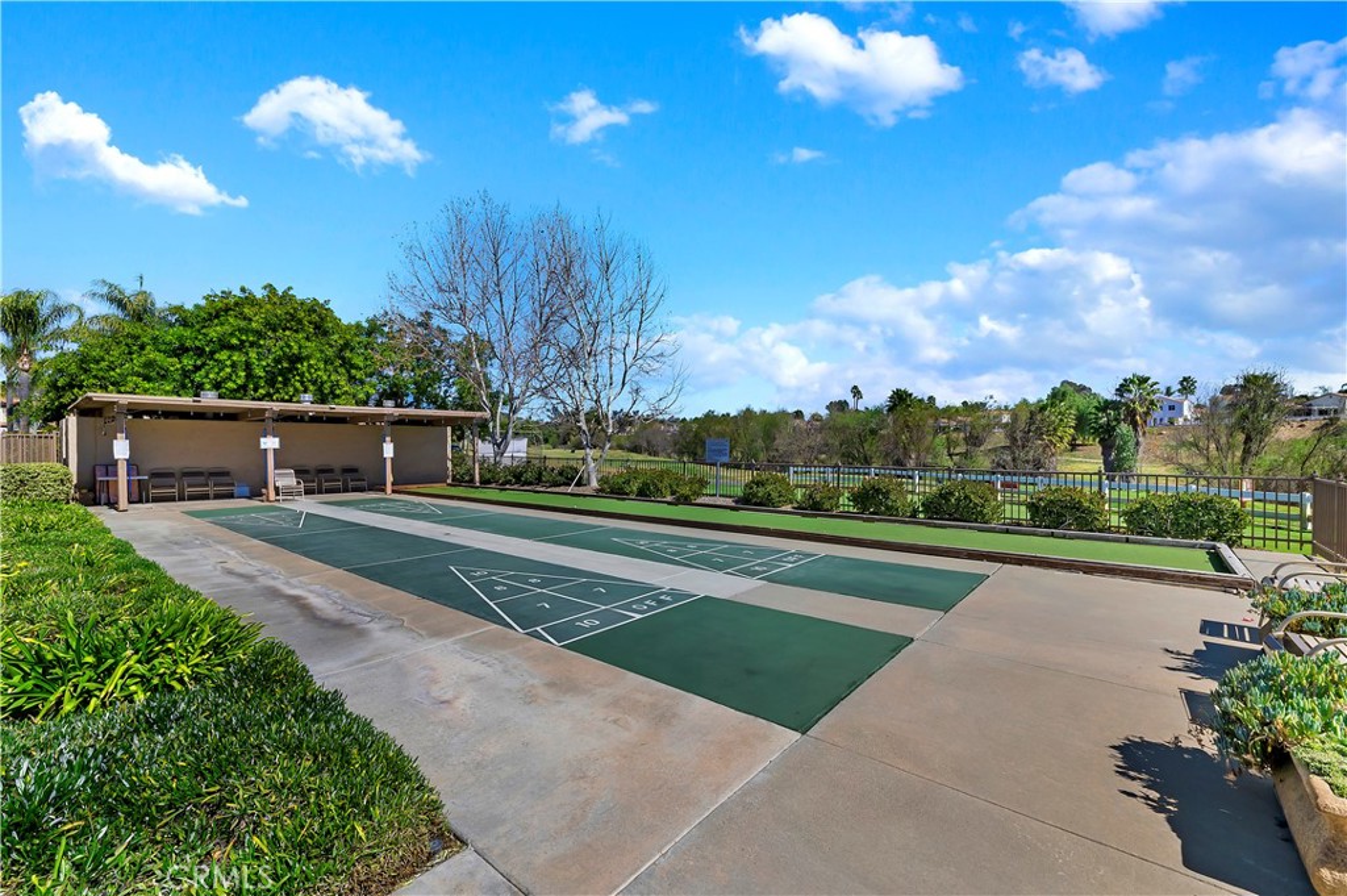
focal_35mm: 14
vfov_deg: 81.1
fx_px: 523
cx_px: 674
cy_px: 448
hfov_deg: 104.3
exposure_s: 1/400
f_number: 20
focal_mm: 14
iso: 500
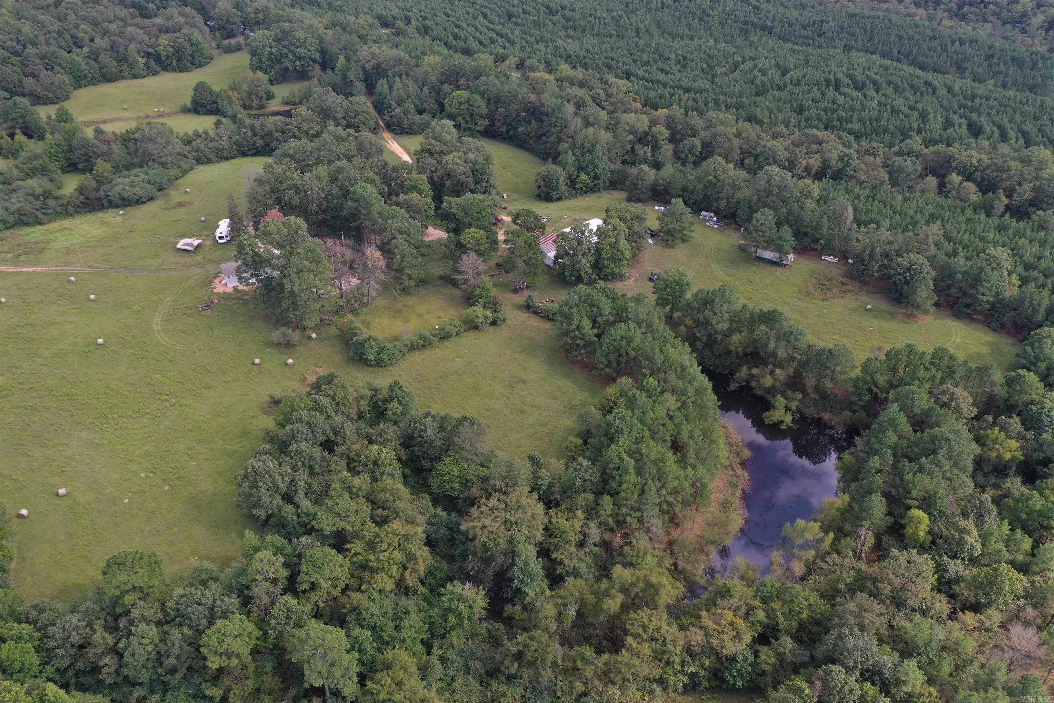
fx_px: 820
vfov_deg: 46.4
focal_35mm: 28
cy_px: 352
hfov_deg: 65.5
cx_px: 527
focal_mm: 10.26
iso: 100
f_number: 4.5
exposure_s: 1/200
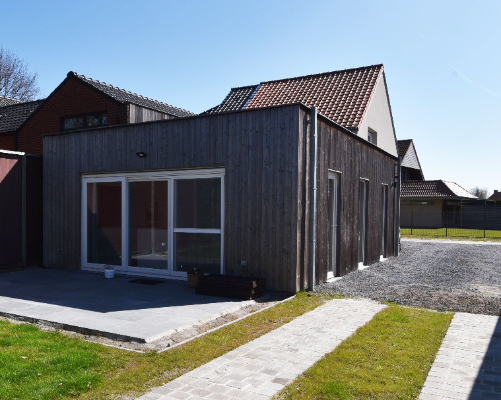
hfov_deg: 54.2
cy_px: 229
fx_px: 474
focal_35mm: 32
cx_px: 156
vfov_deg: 45.7
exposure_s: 1/200
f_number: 10
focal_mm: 16
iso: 100
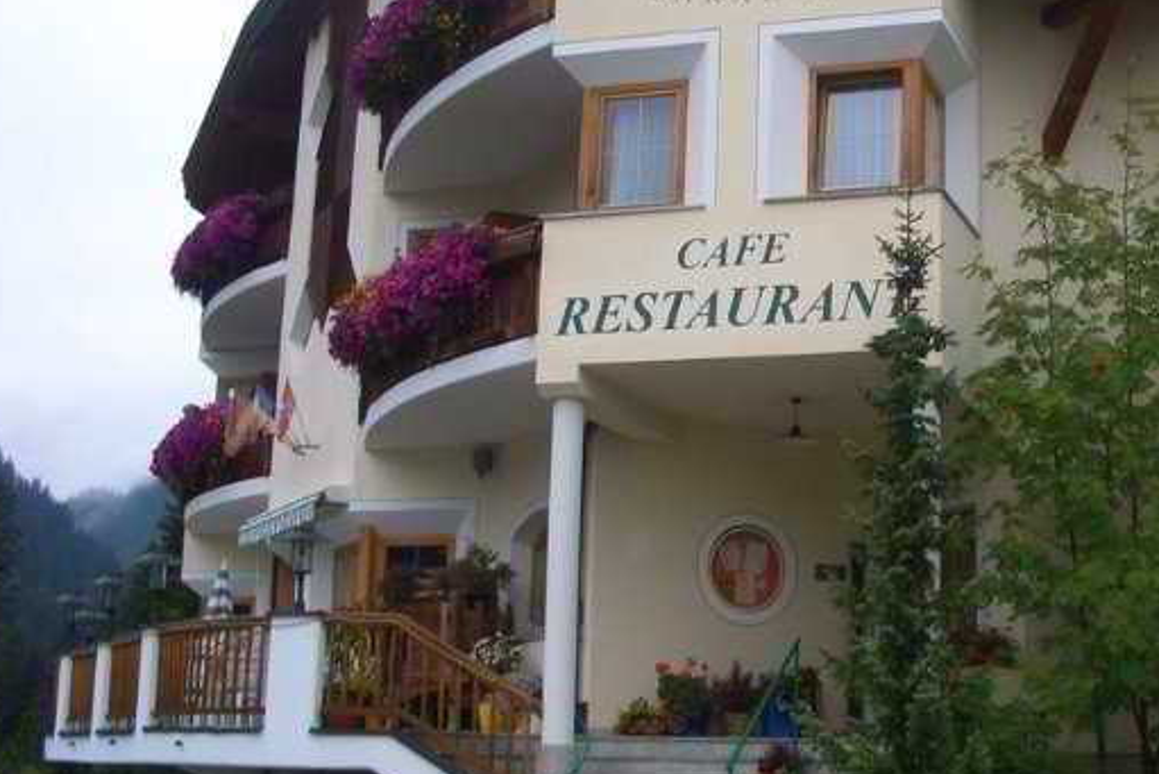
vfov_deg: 23.8
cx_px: 837
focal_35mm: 57
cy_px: 306
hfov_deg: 34.5
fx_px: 1835
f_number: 4.3
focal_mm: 5.8
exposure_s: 1/100
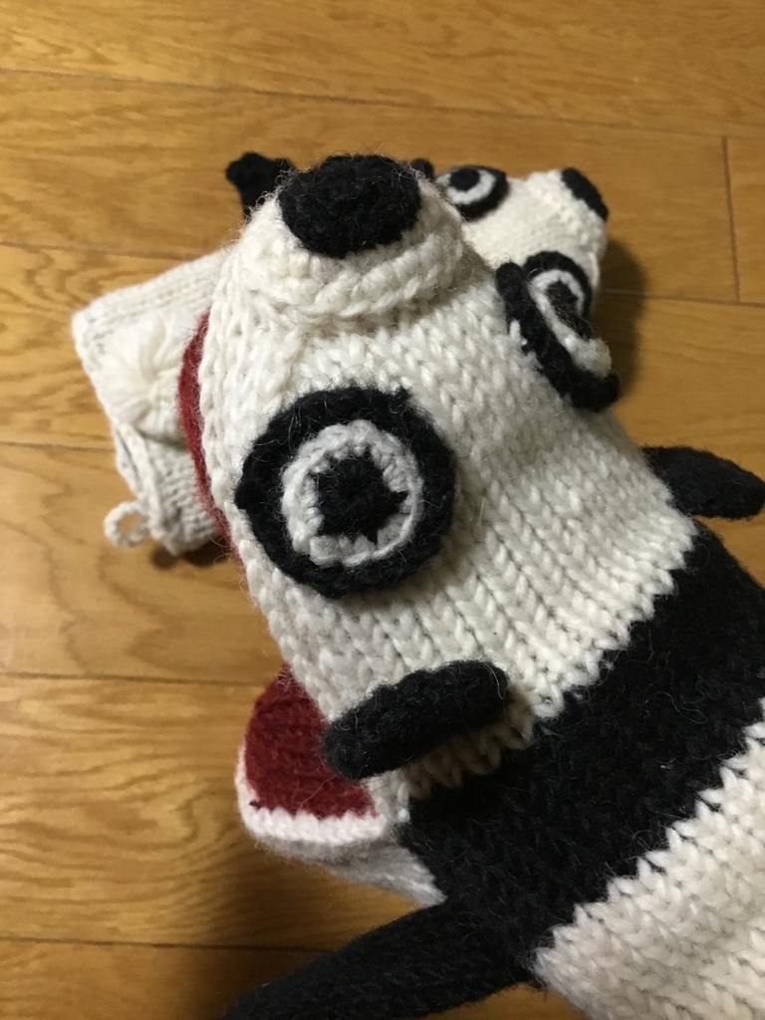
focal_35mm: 31
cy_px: 510
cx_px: 382
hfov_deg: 45.4
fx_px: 913
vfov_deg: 58.4
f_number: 2.4
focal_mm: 3.3
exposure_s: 1/17
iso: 200
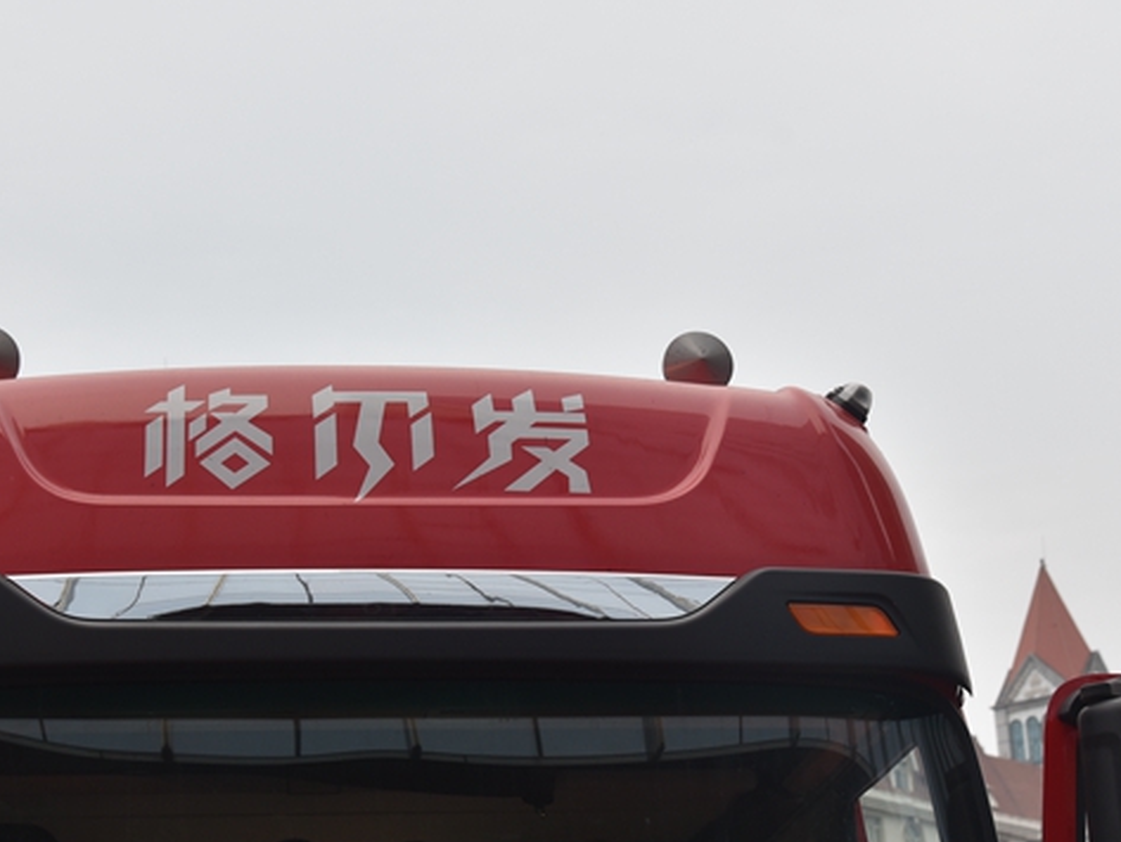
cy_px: 480
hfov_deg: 23.0
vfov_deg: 17.4
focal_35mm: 85
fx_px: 2753
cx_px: 436
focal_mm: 50
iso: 400
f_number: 5.6
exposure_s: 1/125
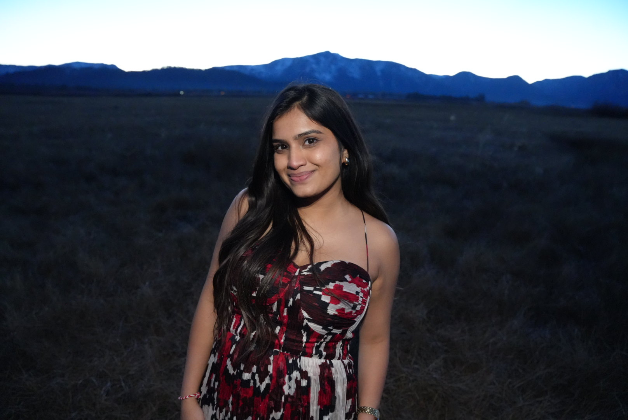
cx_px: 314
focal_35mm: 25
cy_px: 210
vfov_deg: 51.2
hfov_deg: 71.3
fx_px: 438
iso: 12800
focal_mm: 25.1
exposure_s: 1/60
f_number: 4
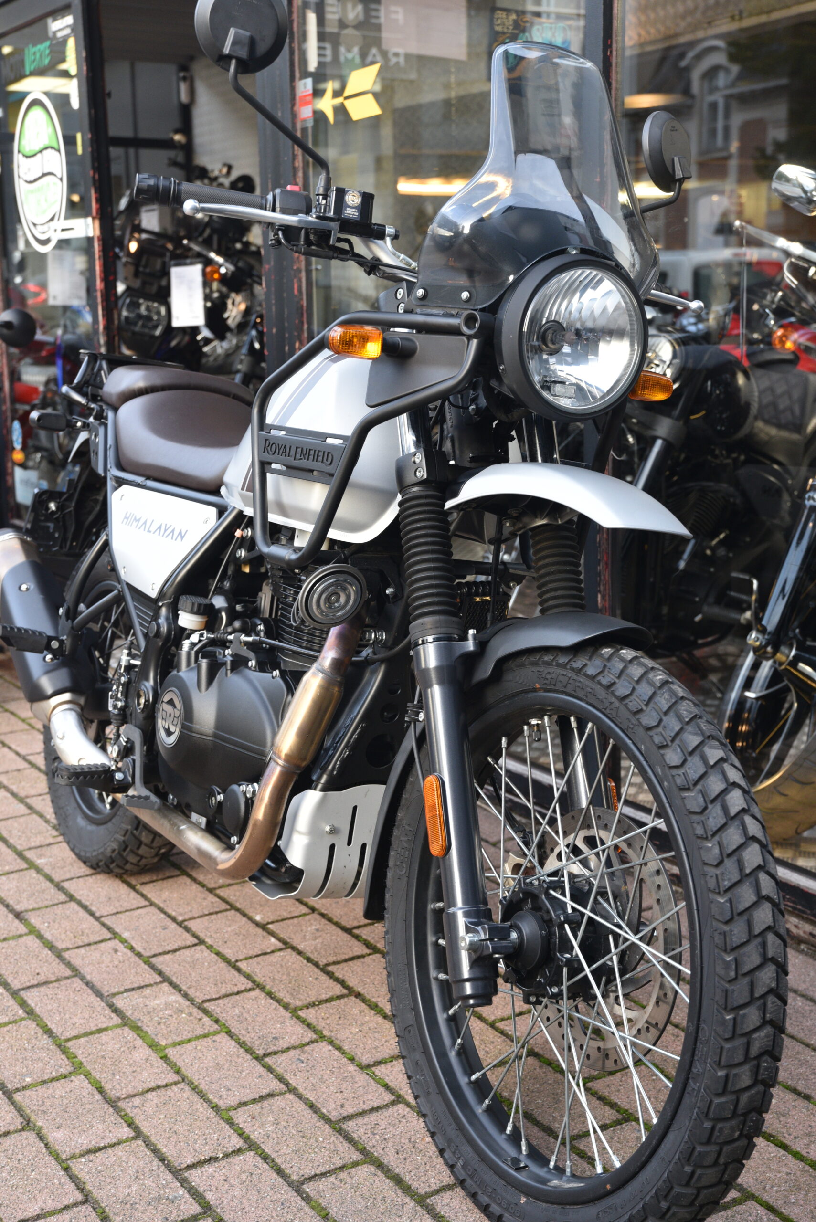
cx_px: 408
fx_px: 1698
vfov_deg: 39.6
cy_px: 611
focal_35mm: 50
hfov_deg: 27.0
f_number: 5.6
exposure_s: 1/125
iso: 1000
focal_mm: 50
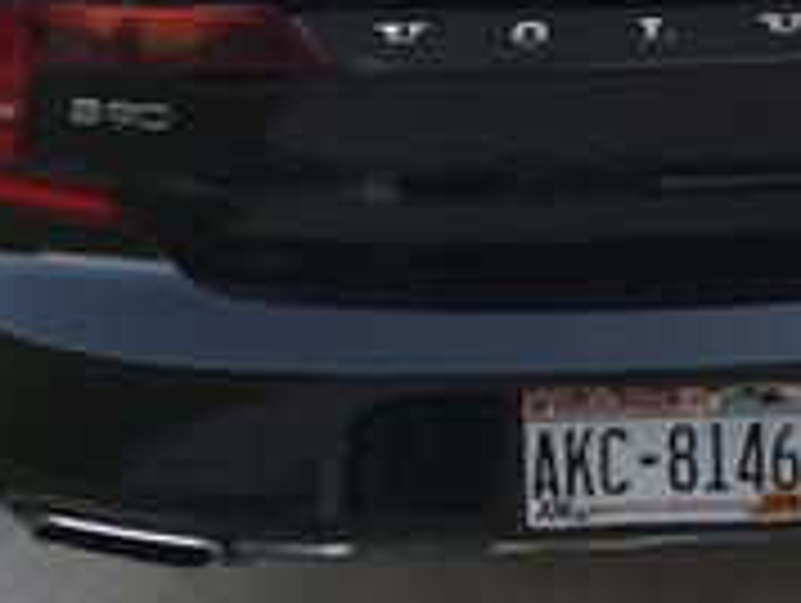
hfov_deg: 29.3
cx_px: 608
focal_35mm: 65
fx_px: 1506
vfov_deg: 22.1
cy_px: 50
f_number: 1.8
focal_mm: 5.4
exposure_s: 1/120
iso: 50
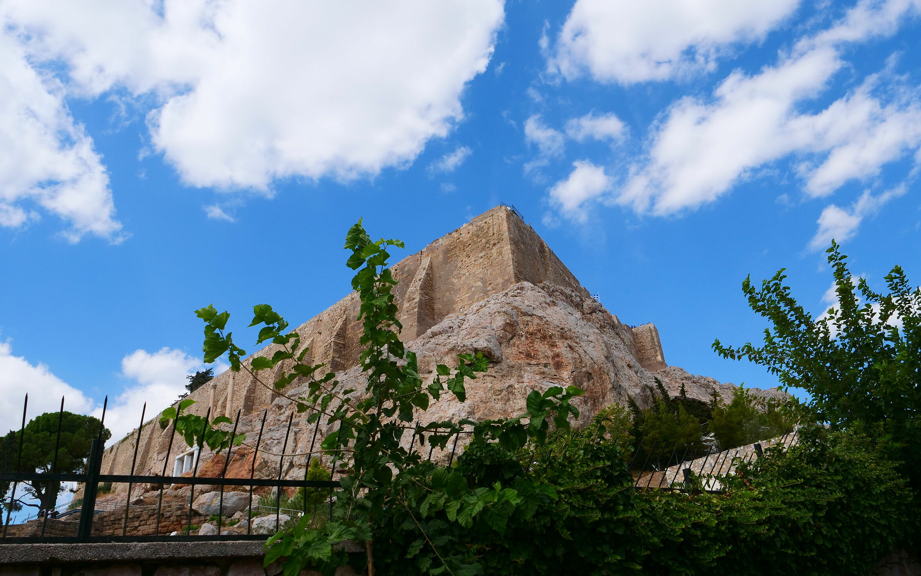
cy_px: 257
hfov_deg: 70.4
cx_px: 468
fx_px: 653
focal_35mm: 26
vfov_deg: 47.5
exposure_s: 1/800
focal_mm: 12
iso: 200
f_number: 7.1
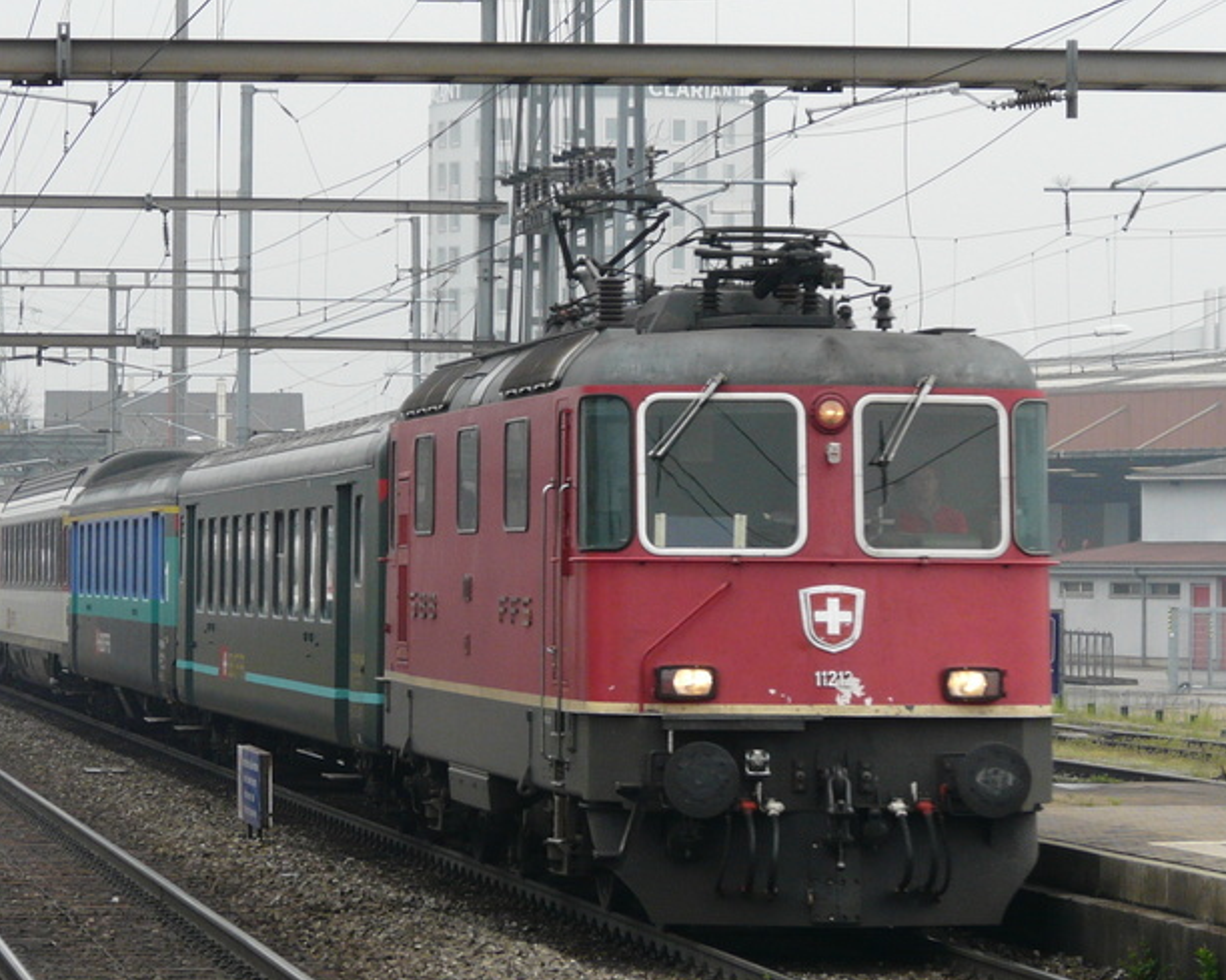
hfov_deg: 9.6
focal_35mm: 201
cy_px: 491
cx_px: 679
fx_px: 7290
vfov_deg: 7.7
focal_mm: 20.6
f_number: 4.5
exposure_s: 1/200
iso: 100
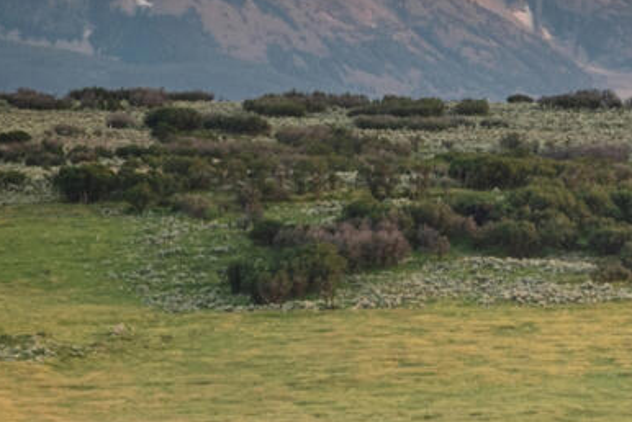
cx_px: 431
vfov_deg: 2.7
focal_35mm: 505
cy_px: 324
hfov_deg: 4.1
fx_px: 8872
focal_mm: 65
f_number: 8
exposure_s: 1/6
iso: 100
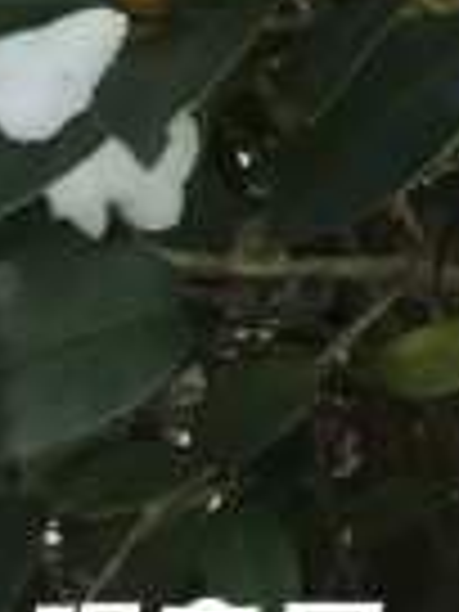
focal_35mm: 218
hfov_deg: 6.0
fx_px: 3854
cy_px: -1575
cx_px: 1683
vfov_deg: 7.3
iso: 32
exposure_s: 1/618
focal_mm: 4.15
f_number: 2.2
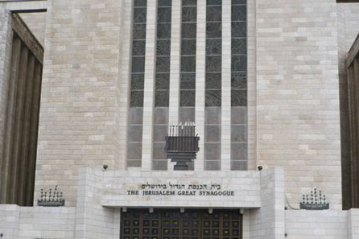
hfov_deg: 40.4
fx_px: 488
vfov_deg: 26.8
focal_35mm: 49
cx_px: 179
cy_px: 203
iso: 100
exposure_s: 1/320
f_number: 2.8
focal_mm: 5.8
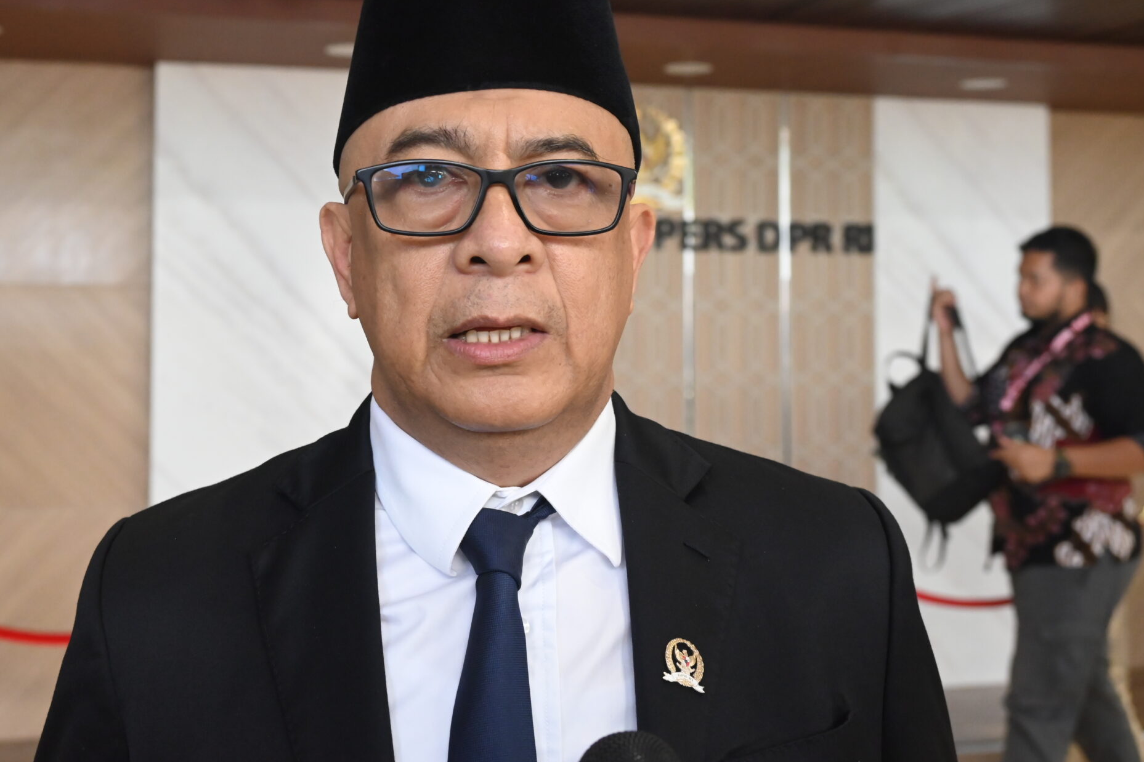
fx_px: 1621
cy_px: 263
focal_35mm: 51
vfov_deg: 26.4
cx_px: 483
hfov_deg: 38.8
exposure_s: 1/320
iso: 4000
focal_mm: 37
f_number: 5.6
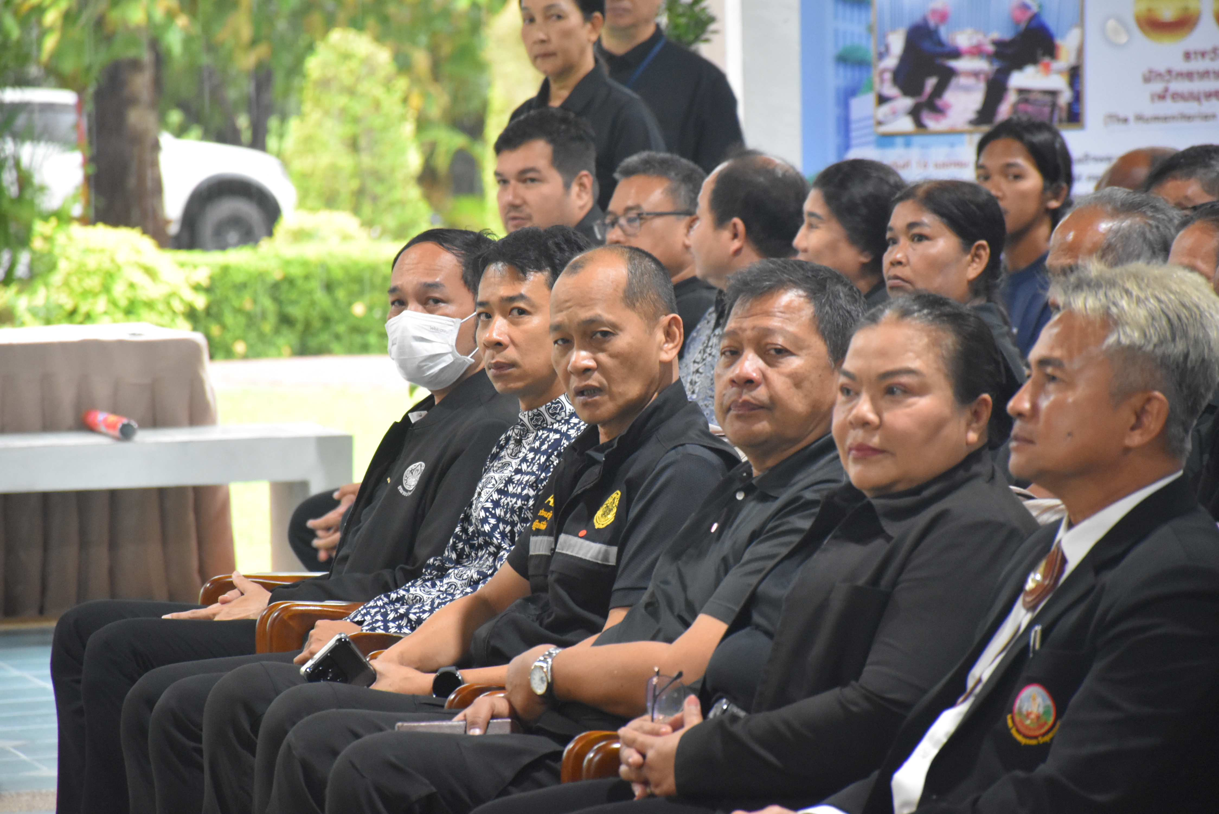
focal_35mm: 210
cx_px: 610
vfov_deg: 6.5
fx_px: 7112
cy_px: 407
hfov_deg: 9.8
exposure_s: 1/50
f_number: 5.6
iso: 3200
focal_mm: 140
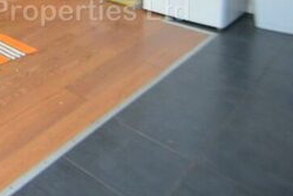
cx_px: 8
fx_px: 342
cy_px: -73
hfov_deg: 41.2
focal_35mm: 42
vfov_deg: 26.1
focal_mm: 10
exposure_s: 1/30
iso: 3200
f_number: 3.5
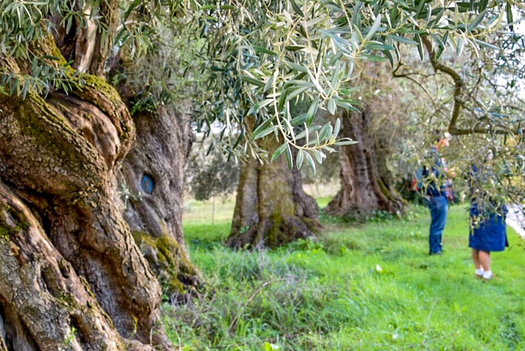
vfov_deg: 28.1
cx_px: 222
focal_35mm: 48
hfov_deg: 41.0
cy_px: 163
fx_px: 700
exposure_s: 1/100
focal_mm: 18
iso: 400
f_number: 5
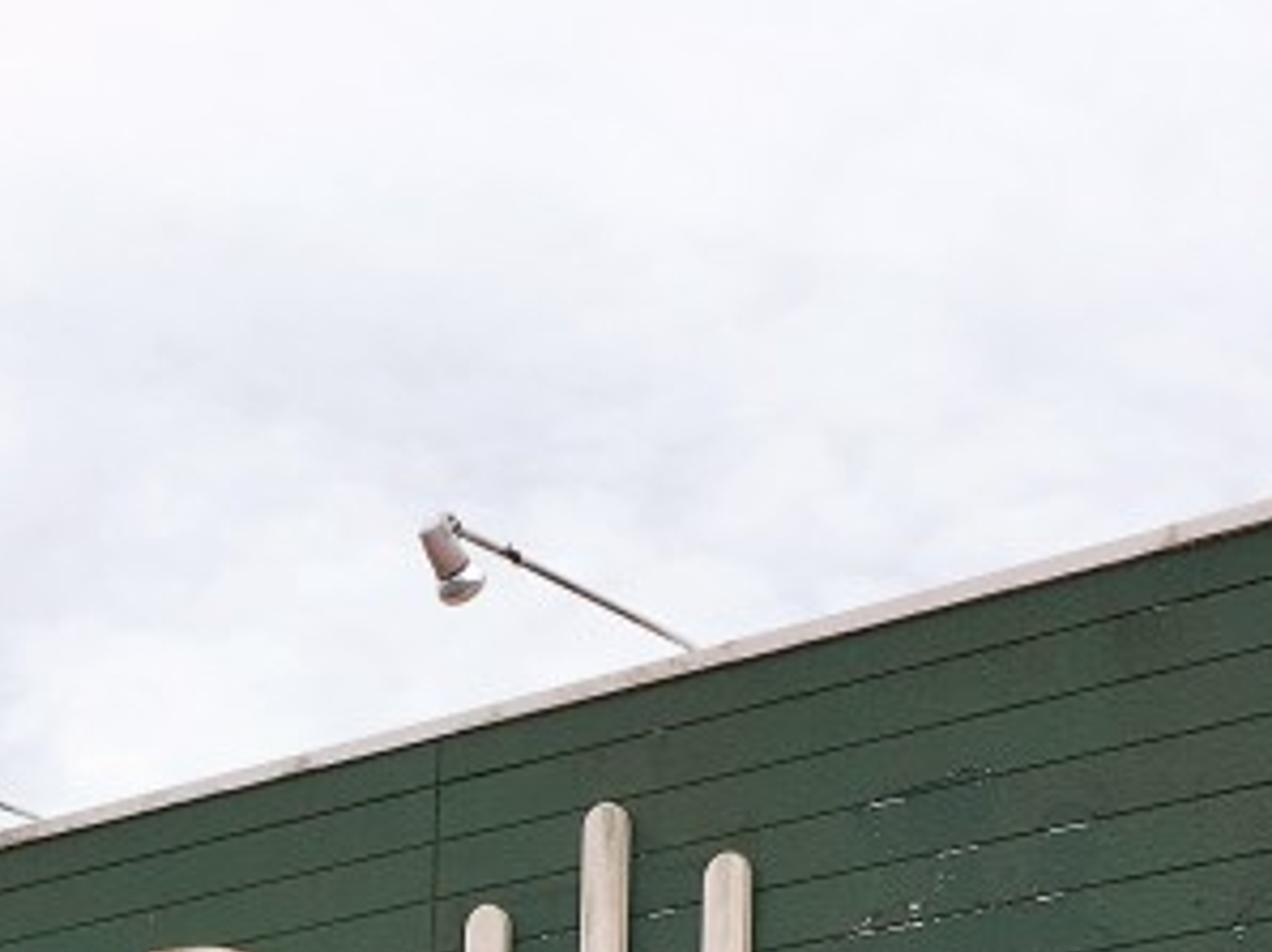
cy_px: 1699
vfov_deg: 12.9
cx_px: 254
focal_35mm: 104
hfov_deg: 18.7
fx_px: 3819
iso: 25
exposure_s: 1/732
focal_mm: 4.15
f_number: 2.2
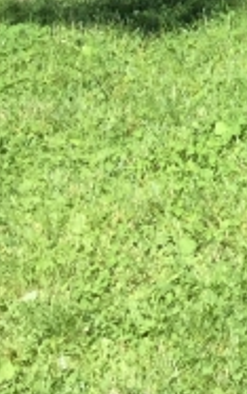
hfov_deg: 6.9
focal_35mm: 176
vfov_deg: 11.4
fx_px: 1894
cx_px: 684
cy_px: -221
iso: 25
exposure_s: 1/547
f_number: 2.4
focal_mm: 3.3
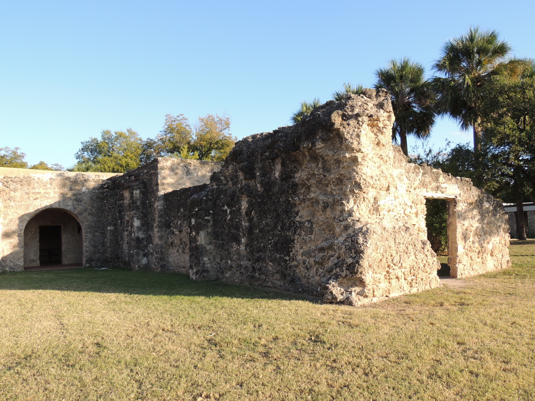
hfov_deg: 60.0
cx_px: 268
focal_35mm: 30
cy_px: 200
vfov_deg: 46.8
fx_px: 464
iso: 100
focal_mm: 5.3
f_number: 3.1
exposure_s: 1/400
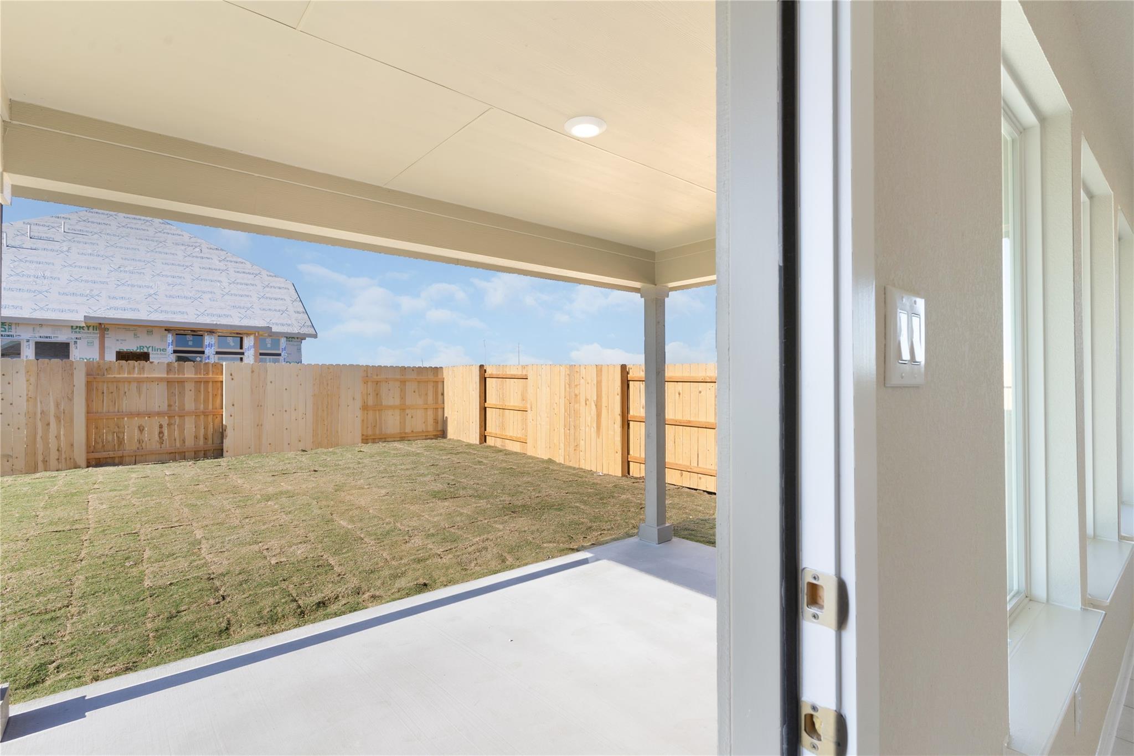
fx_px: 535
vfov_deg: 70.4
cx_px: 567
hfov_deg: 93.3
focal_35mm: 17
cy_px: 378
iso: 100
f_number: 9
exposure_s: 1/30
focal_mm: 17
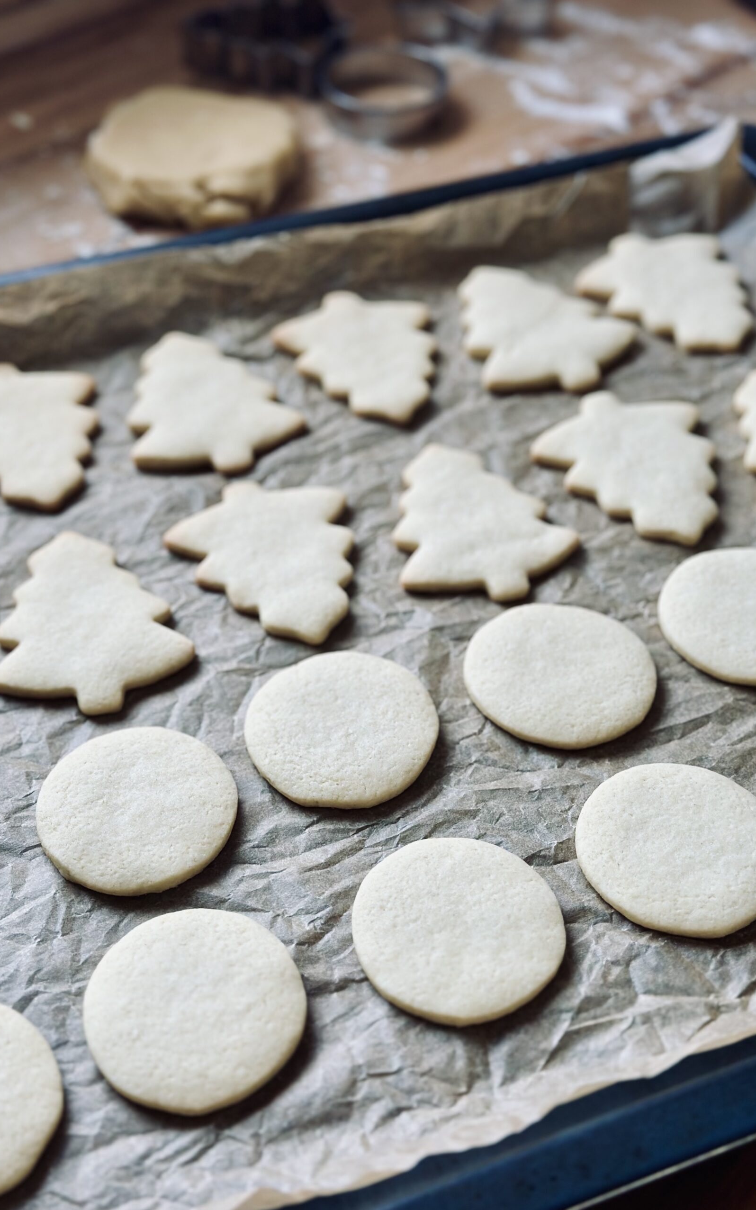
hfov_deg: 25.3
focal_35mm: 51
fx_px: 1681
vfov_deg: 39.6
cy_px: 605
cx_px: 306
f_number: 1.78
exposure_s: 1/121
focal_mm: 6.86
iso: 100
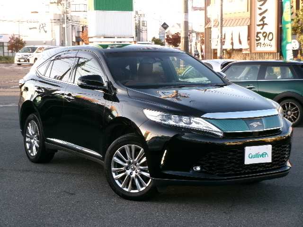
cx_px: 152
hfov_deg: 25.0
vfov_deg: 18.9
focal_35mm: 78
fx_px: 683
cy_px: 114
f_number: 5.4
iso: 100
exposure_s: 1/45
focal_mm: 14
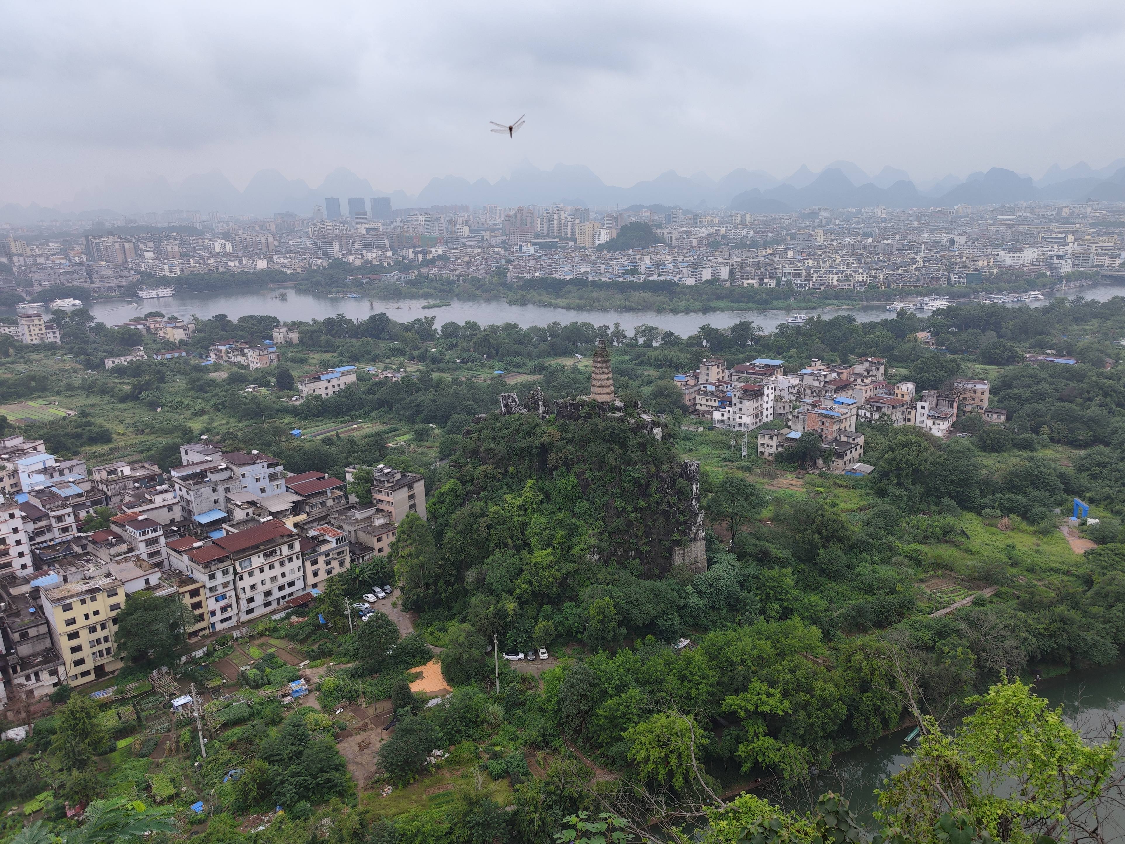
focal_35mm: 24
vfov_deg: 56.8
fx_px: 780
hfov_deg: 71.6
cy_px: 422
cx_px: 562
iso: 50
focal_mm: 6.92
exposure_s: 1/2026
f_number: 1.9
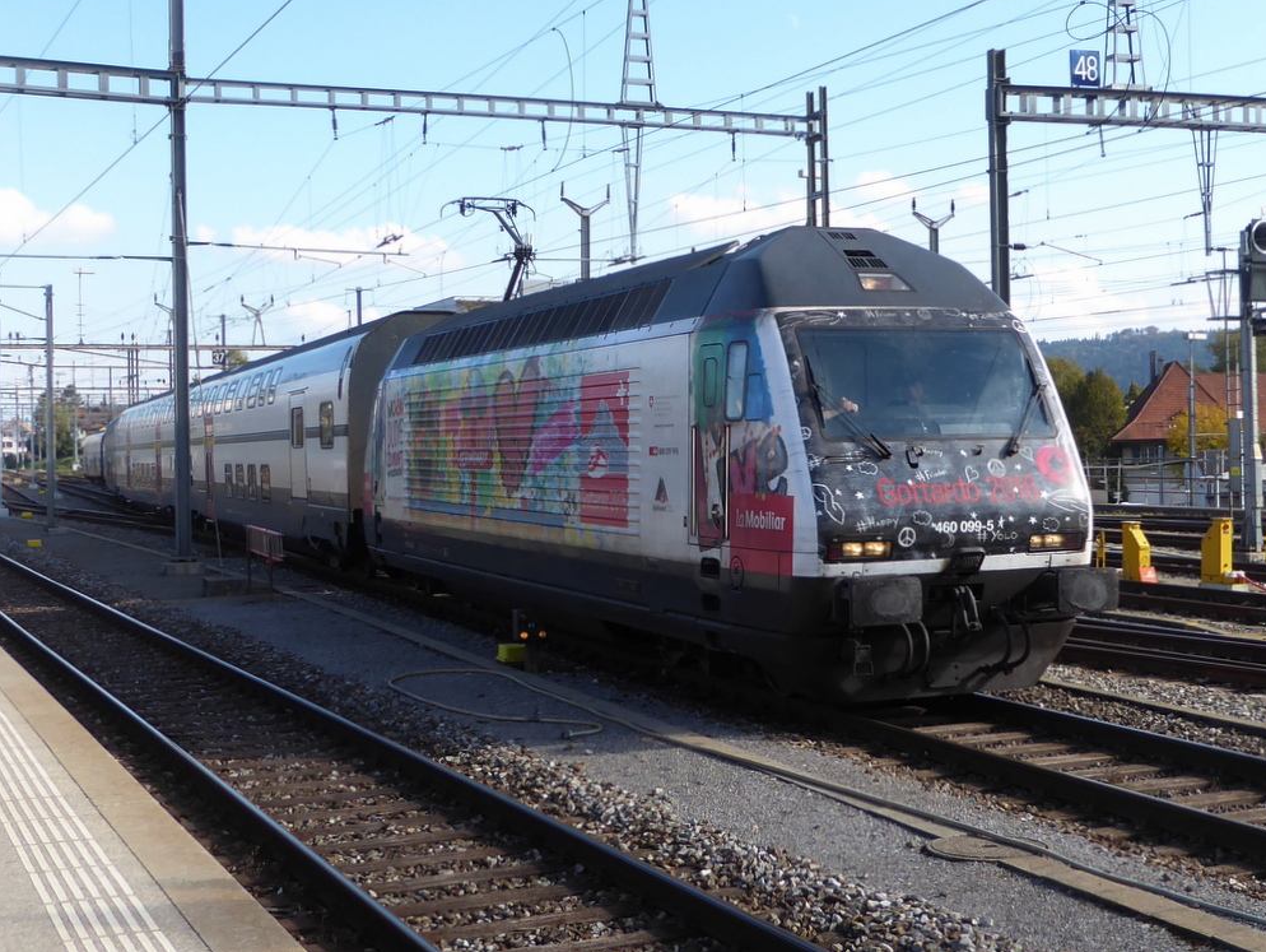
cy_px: 380
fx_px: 1281
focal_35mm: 35
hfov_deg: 52.6
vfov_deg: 40.6
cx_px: 639
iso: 80
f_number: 3.5
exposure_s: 1/320
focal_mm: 5
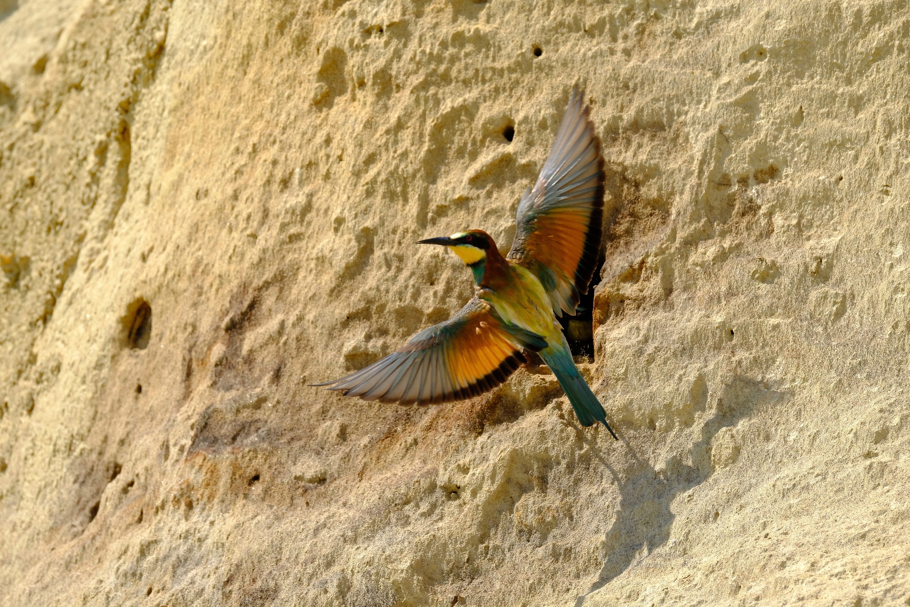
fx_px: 8594
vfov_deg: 4.0
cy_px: 304
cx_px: 455
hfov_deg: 6.1
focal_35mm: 340
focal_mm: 226.6
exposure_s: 1/2000
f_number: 8
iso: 1250
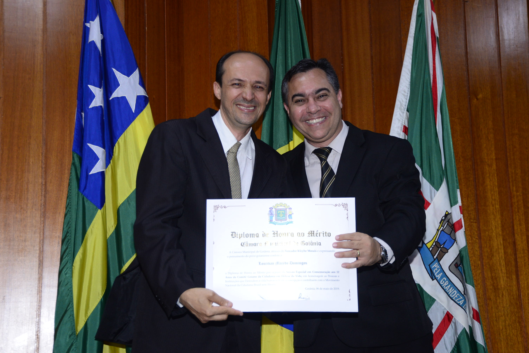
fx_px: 911
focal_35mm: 62
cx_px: 264
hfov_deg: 32.4
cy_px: 176
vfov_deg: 21.9
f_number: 5
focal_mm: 62
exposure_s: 1/125
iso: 1600
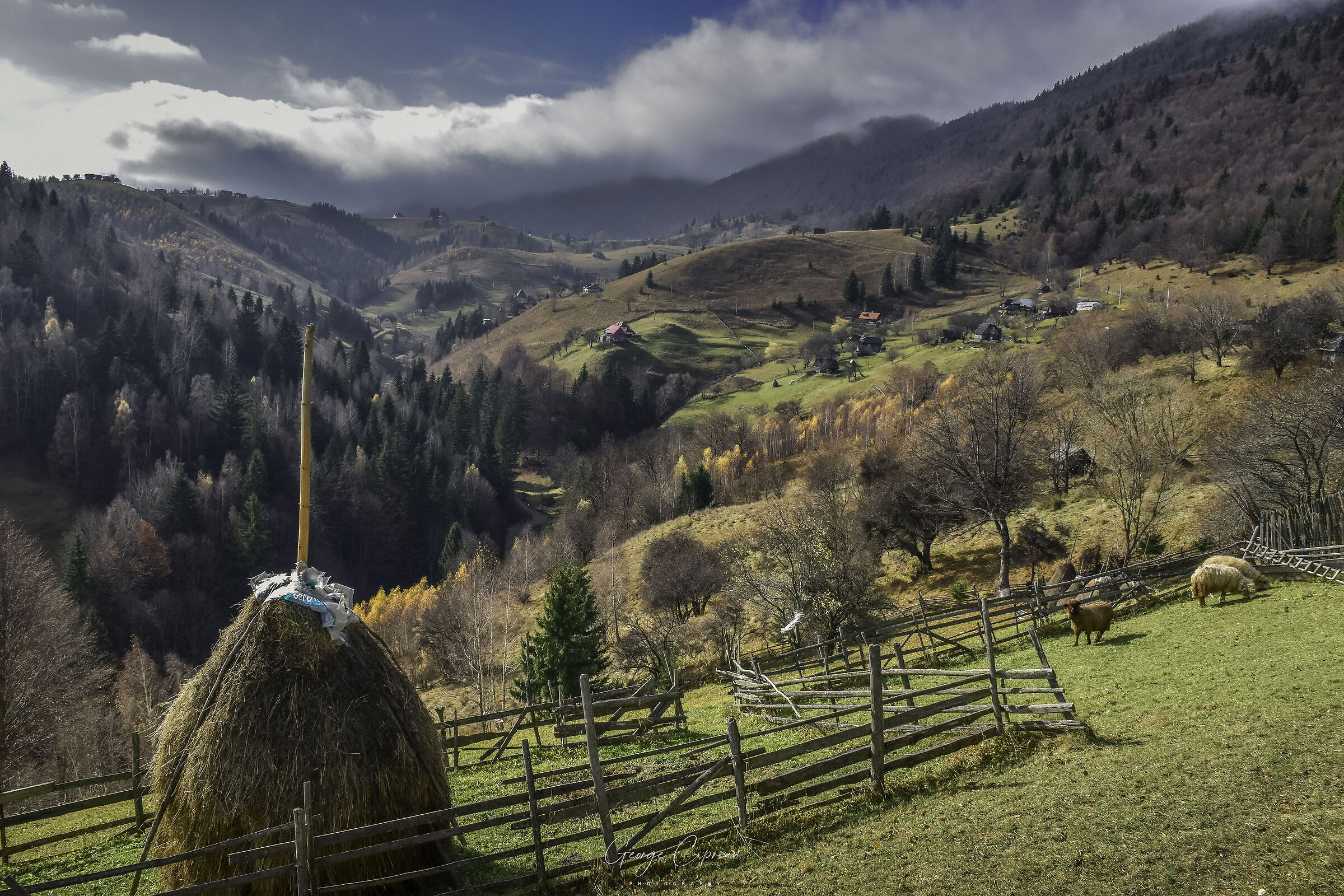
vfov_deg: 47.9
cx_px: 672
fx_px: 1008
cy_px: 448
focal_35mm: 27
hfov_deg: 67.4
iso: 400
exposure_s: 1/500
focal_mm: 18
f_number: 11
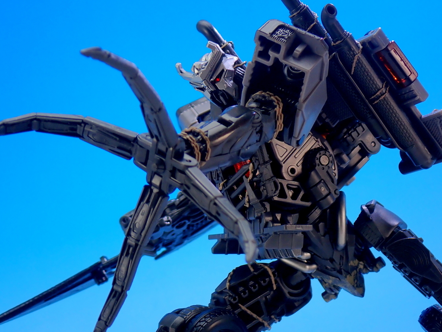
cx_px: 221
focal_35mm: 94
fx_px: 1200
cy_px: 166
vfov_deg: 15.7
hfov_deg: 20.9
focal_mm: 16.79
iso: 100
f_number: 4.7
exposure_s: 1/10
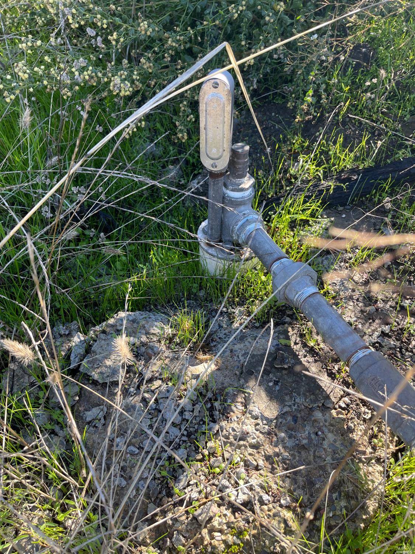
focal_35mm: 26
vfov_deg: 67.3
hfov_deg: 53.1
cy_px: 277
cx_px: 208
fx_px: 416
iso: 32
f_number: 1.6
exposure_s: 1/178
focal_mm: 5.1
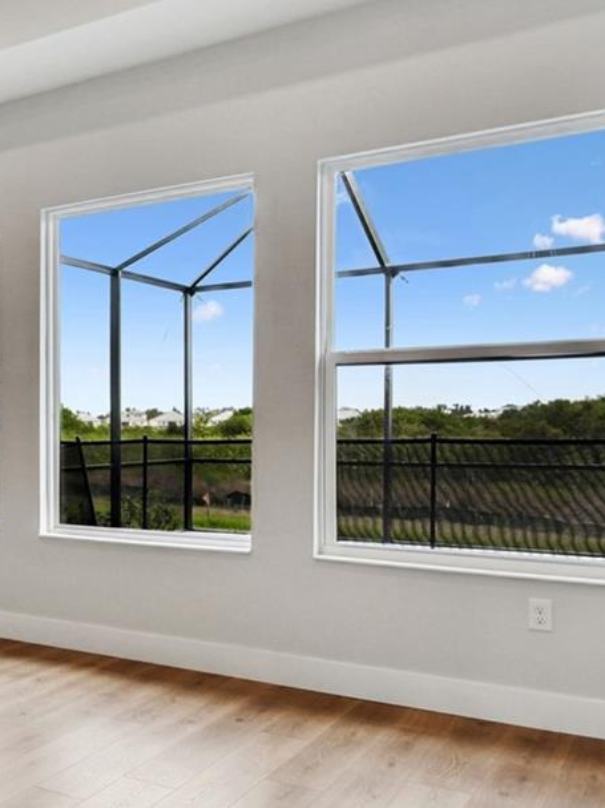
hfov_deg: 32.5
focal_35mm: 38
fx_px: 886
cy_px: 455
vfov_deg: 48.9
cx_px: -81
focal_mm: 10
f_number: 7.1
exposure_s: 1/100
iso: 100
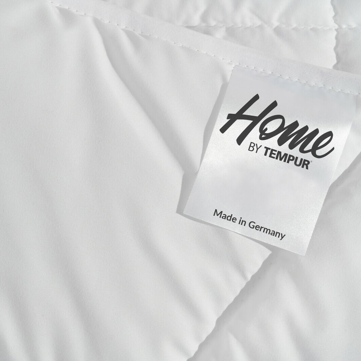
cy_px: 181
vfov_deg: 15.2
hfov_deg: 15.1
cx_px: 142
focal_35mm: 115
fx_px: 1357
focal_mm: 90
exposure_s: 1/10
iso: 320
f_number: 18
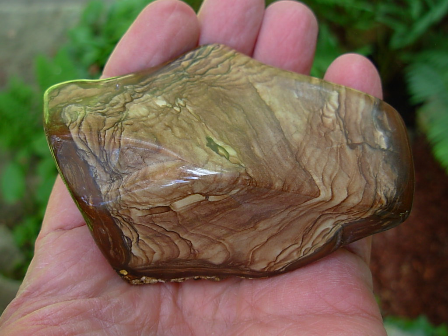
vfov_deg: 37.7
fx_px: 492
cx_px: 224
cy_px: 168
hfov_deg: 49.0
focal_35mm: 38
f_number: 2.9
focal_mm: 6.3
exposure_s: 1/65.9
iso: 50
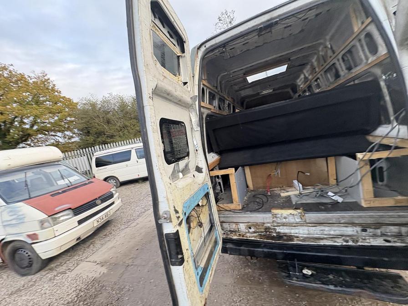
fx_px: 165
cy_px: 153
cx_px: 204
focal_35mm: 14
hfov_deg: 102.1
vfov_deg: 85.7
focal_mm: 2.22
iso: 160
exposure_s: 1/99
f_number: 2.2
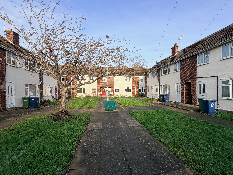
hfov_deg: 94.2
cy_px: 90
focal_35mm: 16
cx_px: 128
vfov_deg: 78.1
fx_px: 108
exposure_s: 1/549
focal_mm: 2.22
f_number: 2.2
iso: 40
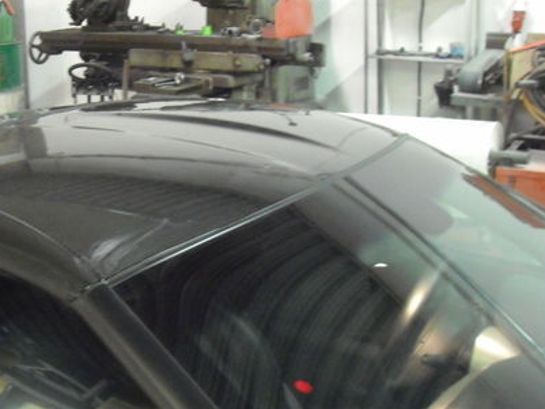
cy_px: 258
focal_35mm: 59
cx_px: 122
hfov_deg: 32.0
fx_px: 929
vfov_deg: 24.8
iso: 800
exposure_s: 1/10
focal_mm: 6.2
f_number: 2.7
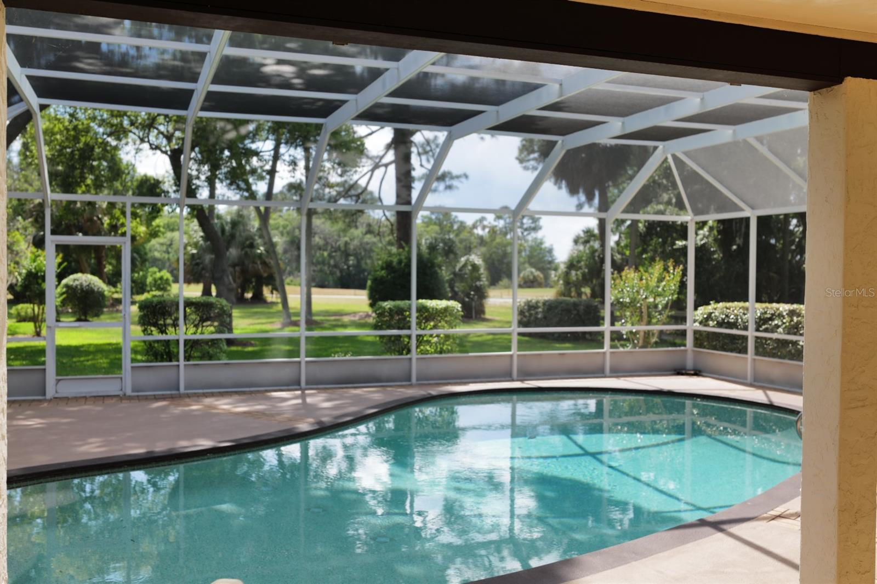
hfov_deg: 54.4
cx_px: 438
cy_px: 292
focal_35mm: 35
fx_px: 852
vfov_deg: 37.8
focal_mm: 35
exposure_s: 1/400
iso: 100
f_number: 3.5
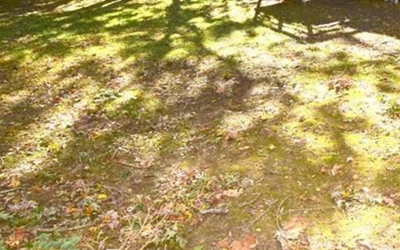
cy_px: 48
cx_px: 320
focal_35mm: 35
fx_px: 381
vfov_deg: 35.1
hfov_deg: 51.8
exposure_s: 1/160
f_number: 9
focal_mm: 10
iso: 400
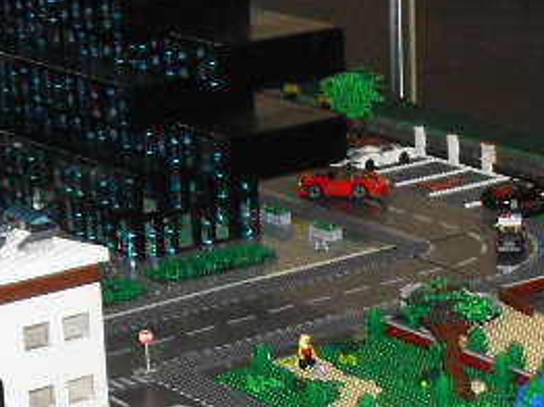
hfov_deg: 14.4
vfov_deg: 10.6
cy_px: 490
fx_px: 2151
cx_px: 413
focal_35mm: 137
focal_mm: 6.3
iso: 200
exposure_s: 1/45
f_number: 3.2
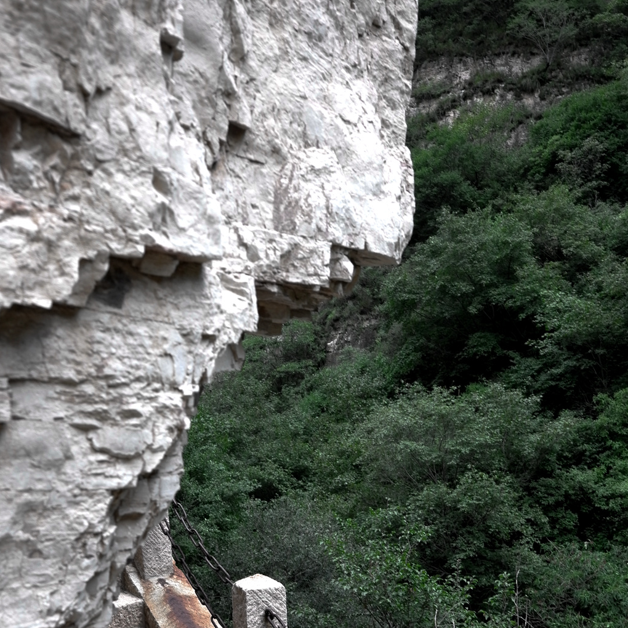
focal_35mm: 36
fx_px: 739
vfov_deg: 44.8
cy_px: 457
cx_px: 314
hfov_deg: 46.0
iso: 200
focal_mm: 18
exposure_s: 1/80
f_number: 5.6
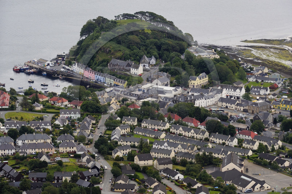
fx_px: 1621
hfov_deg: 10.3
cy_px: 97
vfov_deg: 6.9
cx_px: 146
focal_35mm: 200
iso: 800
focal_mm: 200
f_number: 10
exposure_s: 1/800
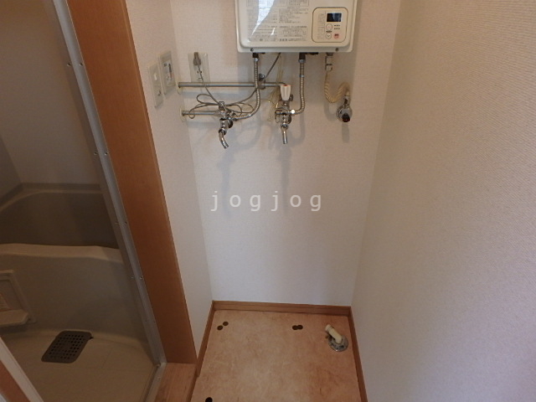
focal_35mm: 21
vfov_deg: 63.4
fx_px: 325
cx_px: 268
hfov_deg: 79.0
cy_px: 201
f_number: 3.5
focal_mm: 3.7
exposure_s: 1/30
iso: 200
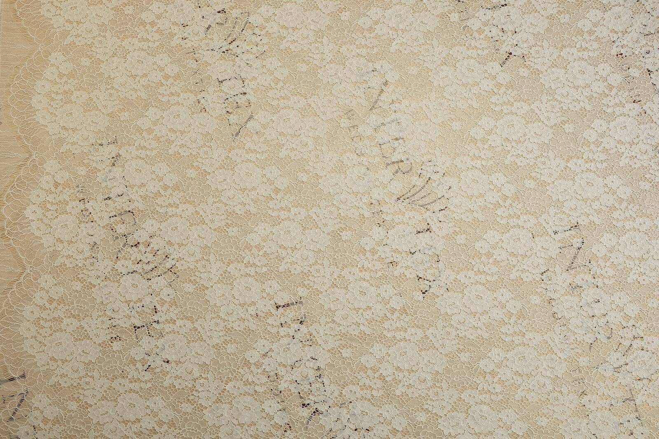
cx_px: 330
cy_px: 220
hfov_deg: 57.2
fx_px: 604
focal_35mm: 33
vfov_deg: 40.0
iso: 200
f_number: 5
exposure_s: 1/125
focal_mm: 22.3
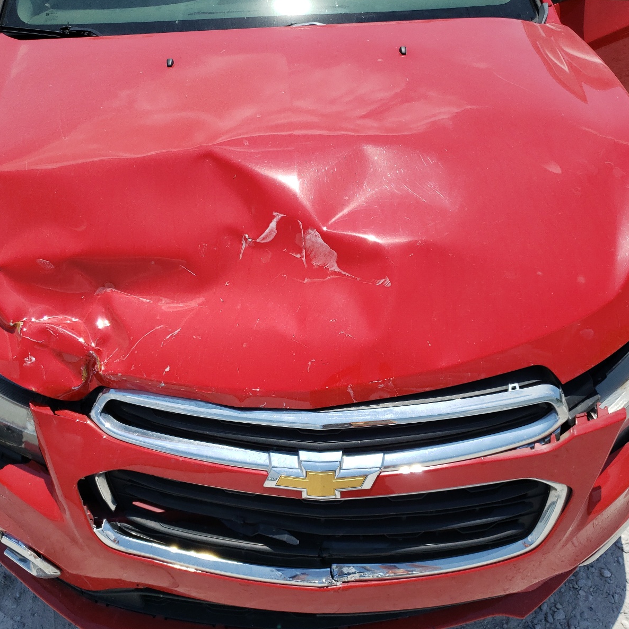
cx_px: 284
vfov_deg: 52.5
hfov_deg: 52.4
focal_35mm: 31
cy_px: 313
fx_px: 637
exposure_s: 1/5000
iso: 50
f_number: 1.5
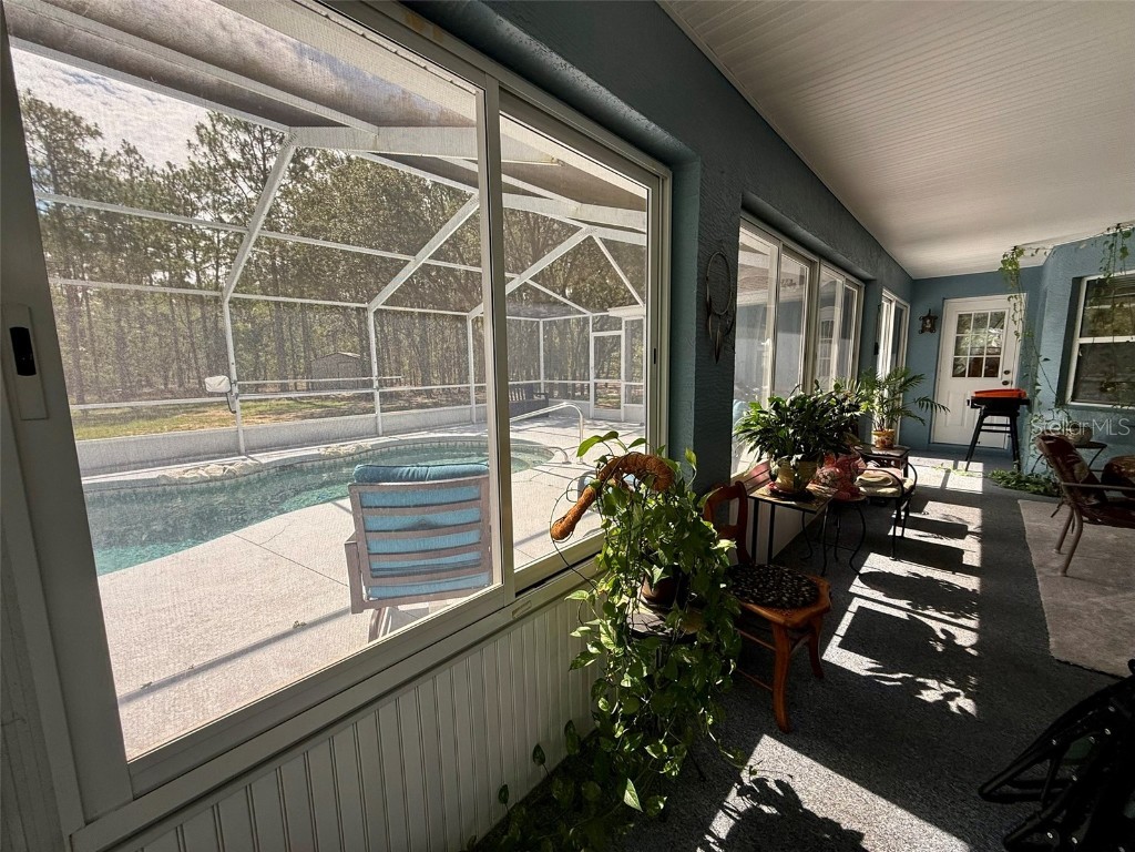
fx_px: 459
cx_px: 568
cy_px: 426
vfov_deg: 85.7
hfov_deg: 102.1
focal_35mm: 14
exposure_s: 1/104
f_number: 2.2
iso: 50
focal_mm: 2.22
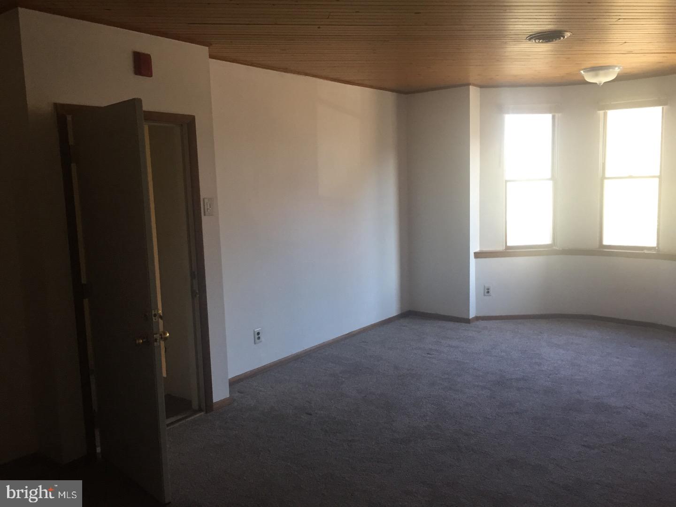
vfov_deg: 48.2
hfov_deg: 61.7
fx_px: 566
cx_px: 338
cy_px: 254
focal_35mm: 29
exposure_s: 1/30
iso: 80
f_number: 2.2
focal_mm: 4.15
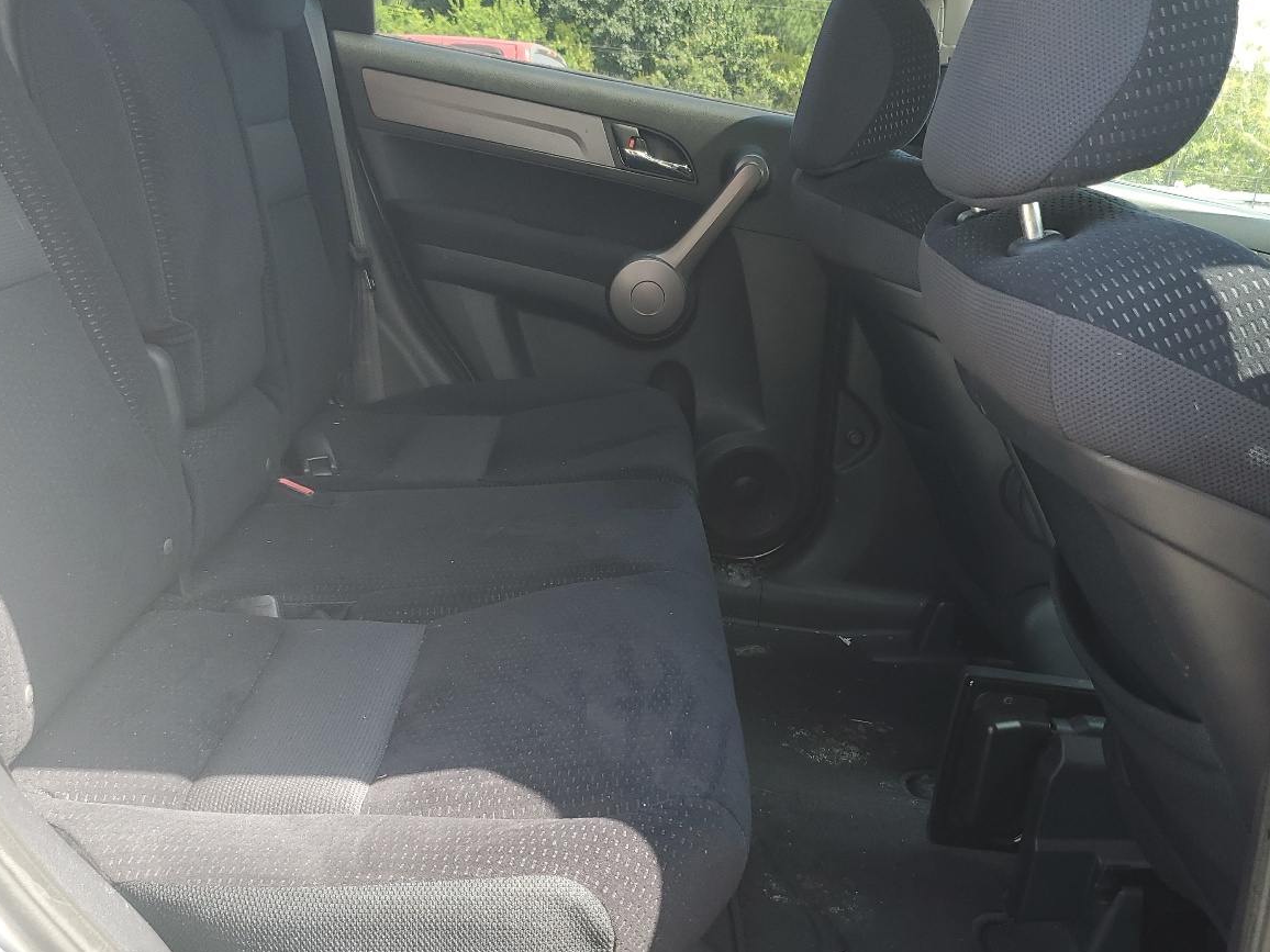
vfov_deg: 39.6
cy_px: 511
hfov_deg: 51.2
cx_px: 726
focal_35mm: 36
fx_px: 1321
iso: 50
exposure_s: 1/263
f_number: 1.5
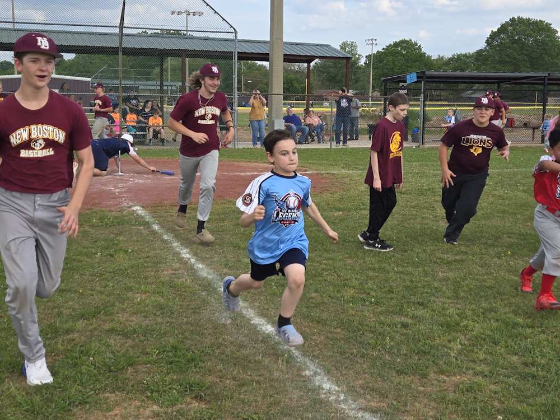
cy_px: 210
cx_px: 280
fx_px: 372
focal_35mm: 23
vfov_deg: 58.9
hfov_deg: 73.9
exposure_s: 1/957
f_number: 1.8
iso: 25
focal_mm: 5.4
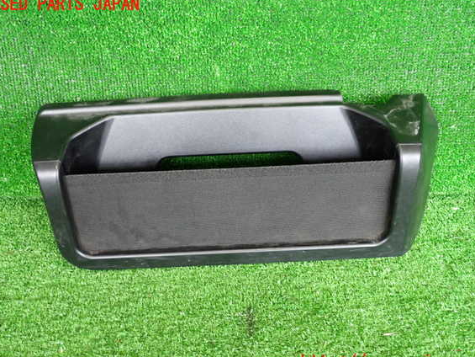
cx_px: 239
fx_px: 467
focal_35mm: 34
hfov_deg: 53.9
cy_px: 184
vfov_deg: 41.8
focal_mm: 5.79
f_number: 2.4
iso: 500
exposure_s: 1/30
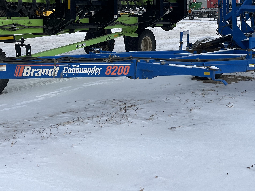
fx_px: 405
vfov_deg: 25.7
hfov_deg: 34.8
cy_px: 17
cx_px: 158
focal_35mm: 55
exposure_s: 1/2825
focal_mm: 5.1
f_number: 1.6
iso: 50
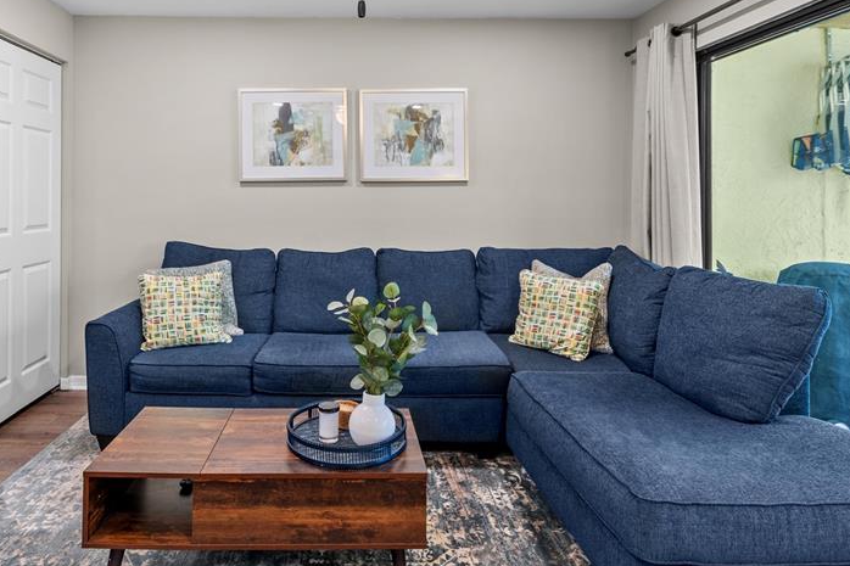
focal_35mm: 22
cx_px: 362
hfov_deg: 78.1
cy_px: 185
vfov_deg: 55.9
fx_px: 519
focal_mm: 10
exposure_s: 1/1.67
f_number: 7.1
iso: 100
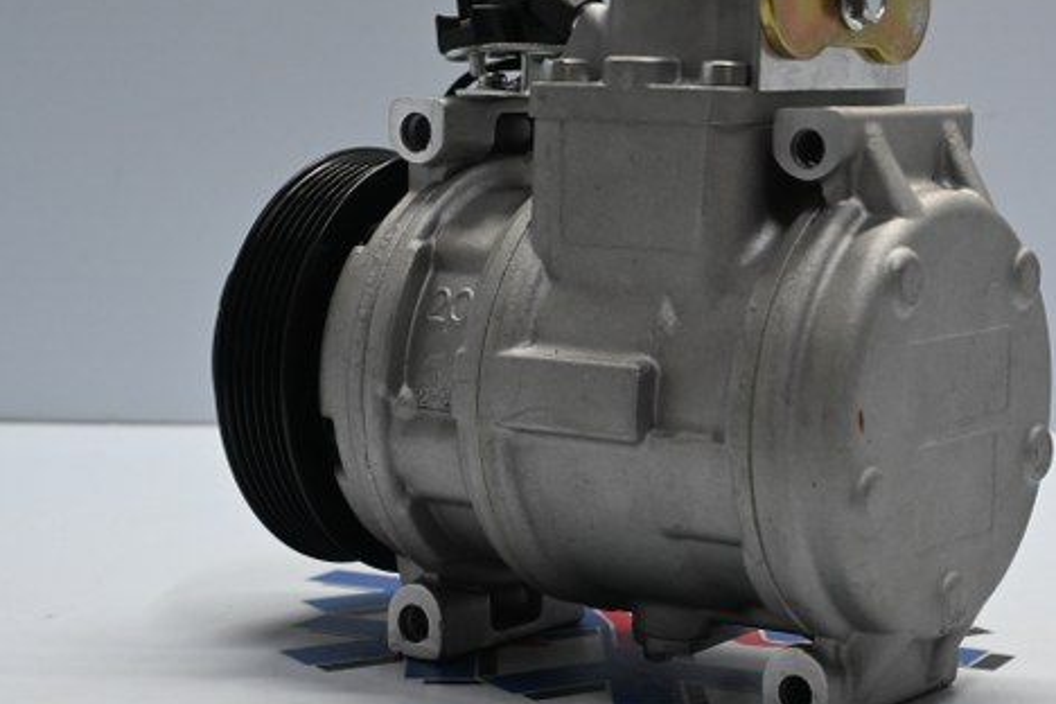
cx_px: 639
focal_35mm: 83
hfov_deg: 24.5
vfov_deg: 16.5
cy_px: 332
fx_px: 2424
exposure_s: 1/125
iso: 1800
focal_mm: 43
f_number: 6
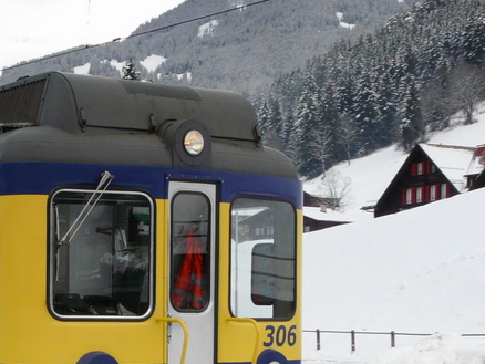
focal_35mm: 89
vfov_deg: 16.4
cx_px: -33
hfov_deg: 21.0
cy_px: 326
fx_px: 1248
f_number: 5.6
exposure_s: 1/200
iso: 100
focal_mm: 6.4
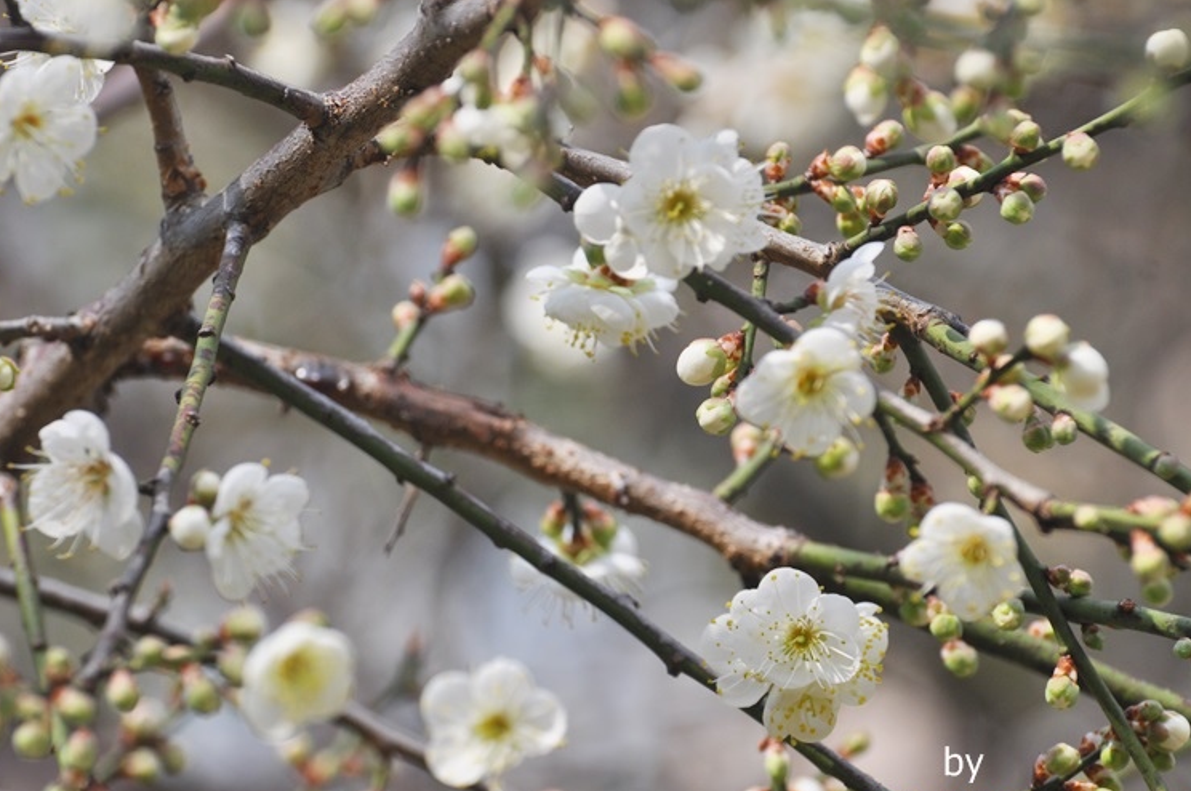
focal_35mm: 264
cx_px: 535
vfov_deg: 5.2
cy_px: 431
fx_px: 8708
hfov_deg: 7.8
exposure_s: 1/800
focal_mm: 155
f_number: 7.1
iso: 200
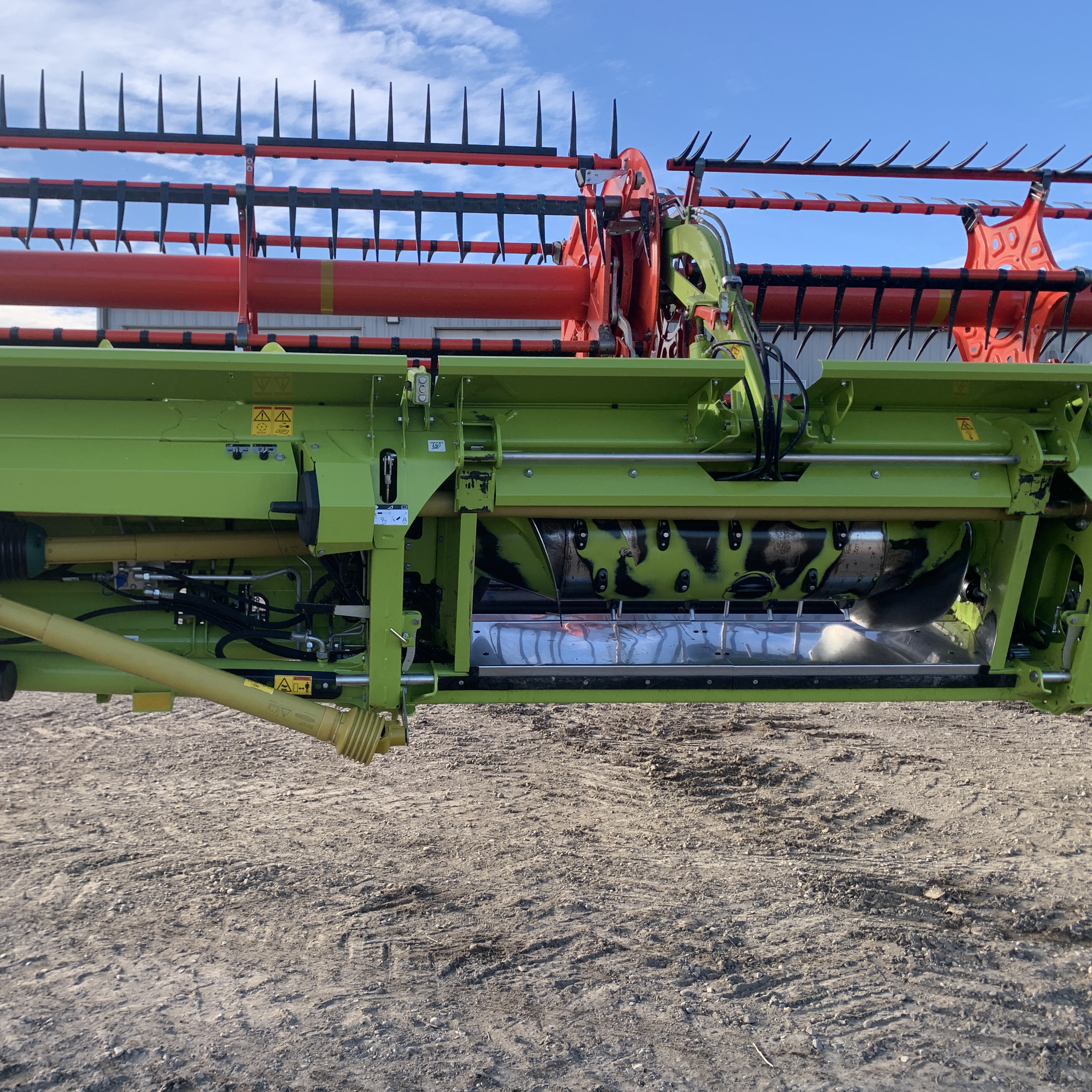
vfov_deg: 52.5
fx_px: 1106
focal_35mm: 31
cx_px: 437
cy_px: 543
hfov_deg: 52.2
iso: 25
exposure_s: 1/529
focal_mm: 4.25
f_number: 1.8
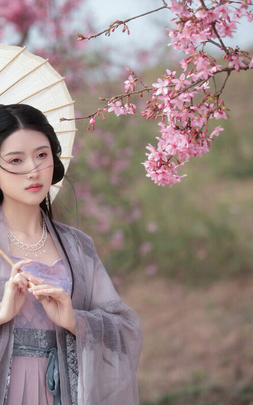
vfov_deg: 13.1
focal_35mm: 160
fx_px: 1765
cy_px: 203
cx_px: 24
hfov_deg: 8.2
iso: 100
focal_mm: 105
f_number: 2.8
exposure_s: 1/1250
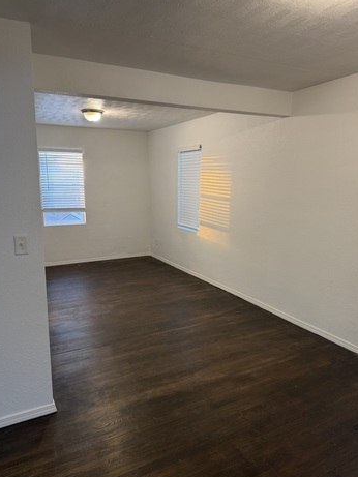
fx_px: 345
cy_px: 244
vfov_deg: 69.4
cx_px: 174
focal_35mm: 25
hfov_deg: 54.9
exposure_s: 1/60
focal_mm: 6.76
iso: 160
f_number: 1.78
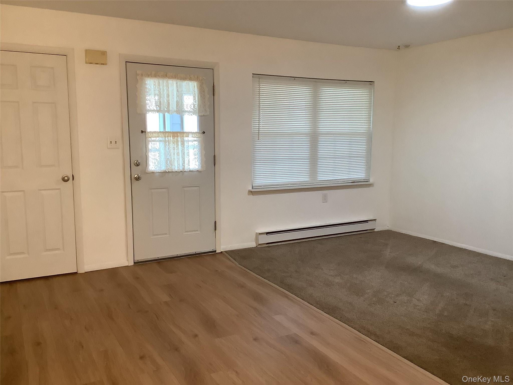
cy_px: 192
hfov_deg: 58.4
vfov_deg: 45.4
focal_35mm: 31
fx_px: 459
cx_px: 256
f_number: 2.4
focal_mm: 3.3
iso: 200
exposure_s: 1/60
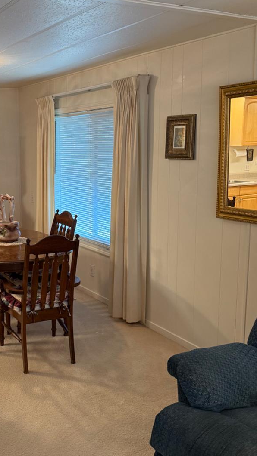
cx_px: 37
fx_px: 448
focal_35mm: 37
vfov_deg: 53.9
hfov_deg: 30.9
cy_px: 208
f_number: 1.78
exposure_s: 1/60
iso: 250
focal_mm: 6.76
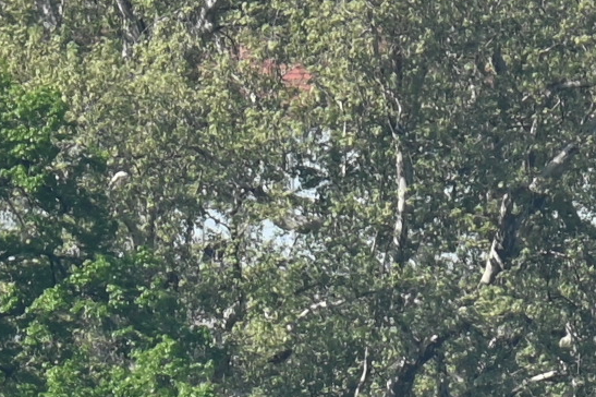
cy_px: 1380
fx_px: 37921
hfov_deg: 0.9
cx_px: 588
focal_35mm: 2292
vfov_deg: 0.6
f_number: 6.3
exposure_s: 1/320
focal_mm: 200
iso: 100
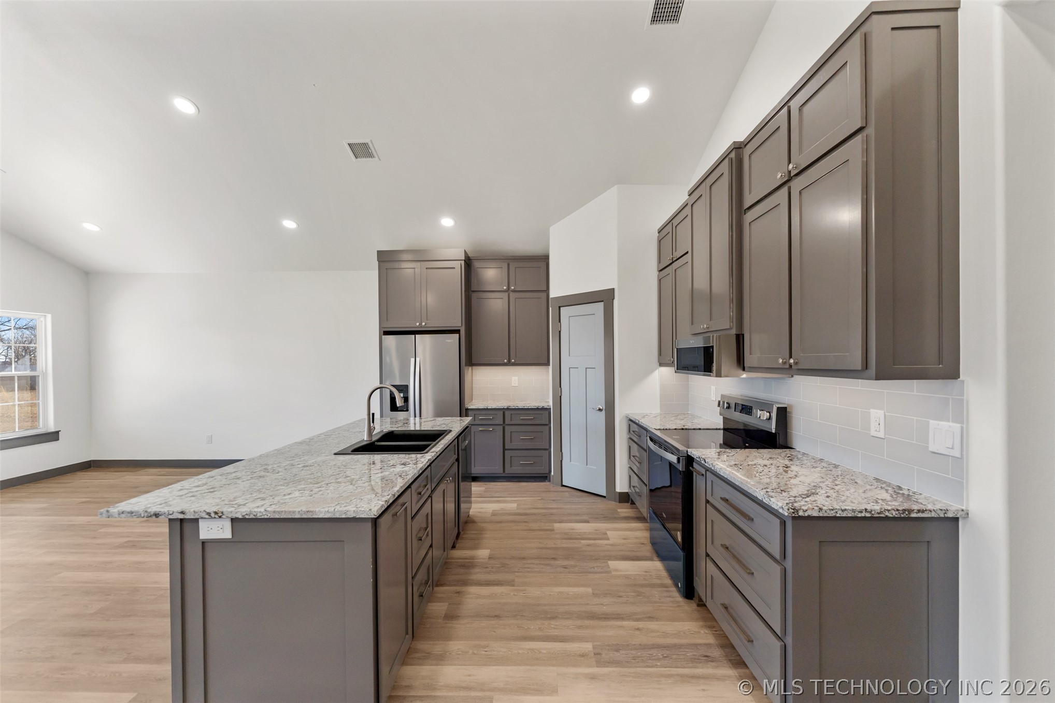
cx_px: 528
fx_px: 410
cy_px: 352
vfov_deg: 81.2
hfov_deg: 104.3
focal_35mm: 14
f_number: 2.8
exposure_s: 1/320
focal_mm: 14
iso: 400
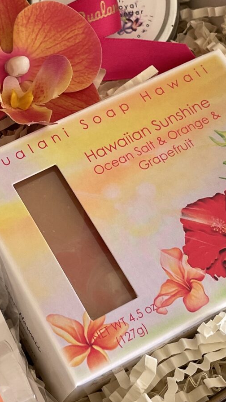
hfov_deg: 14.5
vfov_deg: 25.9
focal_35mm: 81
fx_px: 862
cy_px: 107
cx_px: -33
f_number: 1.6
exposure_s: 1/121
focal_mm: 4.2
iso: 80
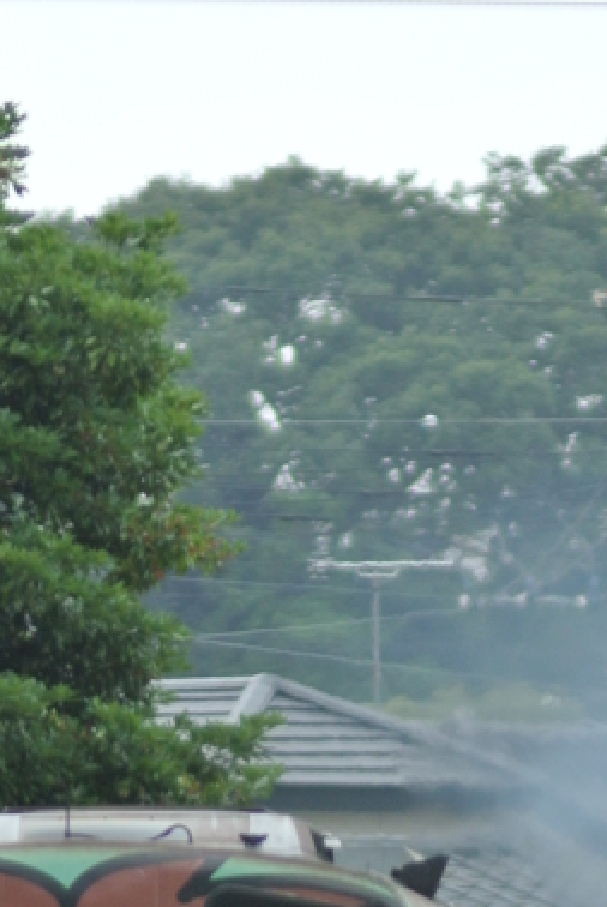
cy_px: 948
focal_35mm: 1315
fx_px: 33165
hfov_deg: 1.0
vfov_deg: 1.6
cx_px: 335
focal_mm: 180
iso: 200
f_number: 2.8
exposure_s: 1/100
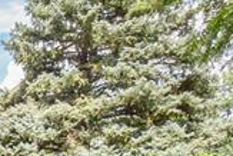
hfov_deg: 10.6
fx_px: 791
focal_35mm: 122
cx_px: -493
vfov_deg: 10.5
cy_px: 292
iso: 320
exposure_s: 1/125
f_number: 13
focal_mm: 13
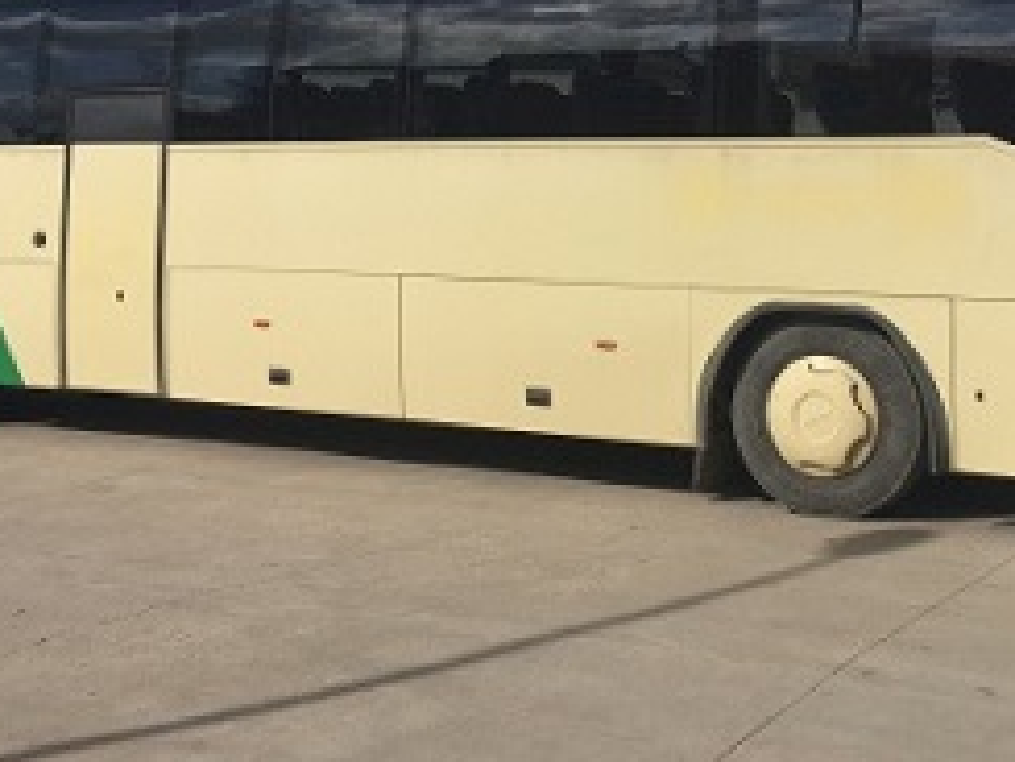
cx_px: 619
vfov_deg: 25.5
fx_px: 1643
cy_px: 108
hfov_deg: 34.2
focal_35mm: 56
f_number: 2.2
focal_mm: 4.15
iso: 25
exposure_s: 1/3846
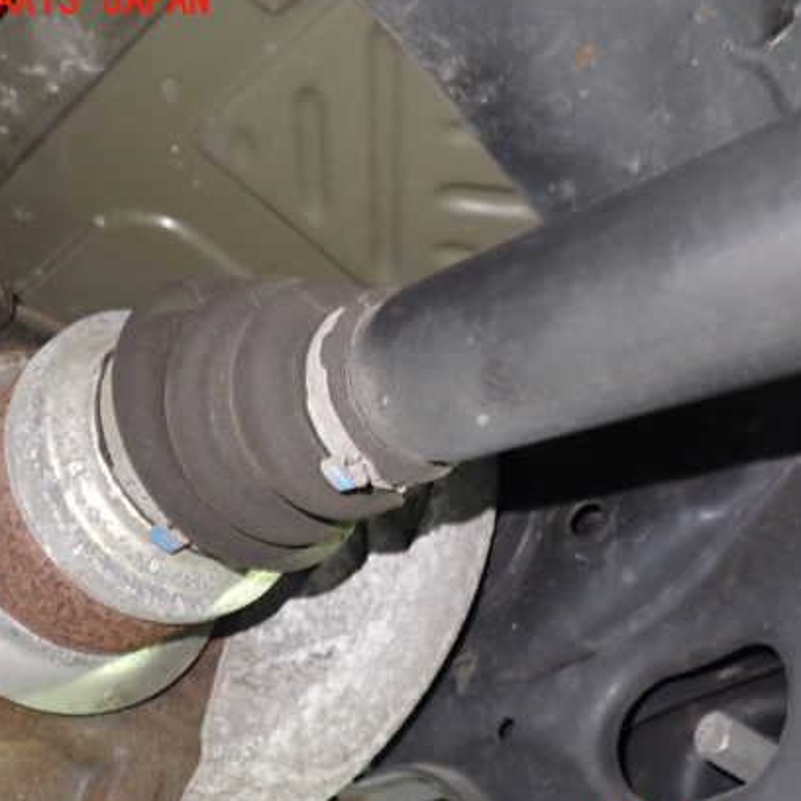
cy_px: 418
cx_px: 442
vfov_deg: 42.8
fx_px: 1021
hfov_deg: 42.8
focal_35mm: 39
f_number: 2.3
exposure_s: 1/15
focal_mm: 5.4
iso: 800
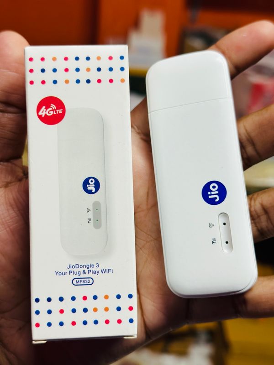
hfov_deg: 30.3
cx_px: 137
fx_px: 507
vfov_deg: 39.7
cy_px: 182
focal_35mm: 48
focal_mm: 6.86
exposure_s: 1/96
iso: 125
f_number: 1.78
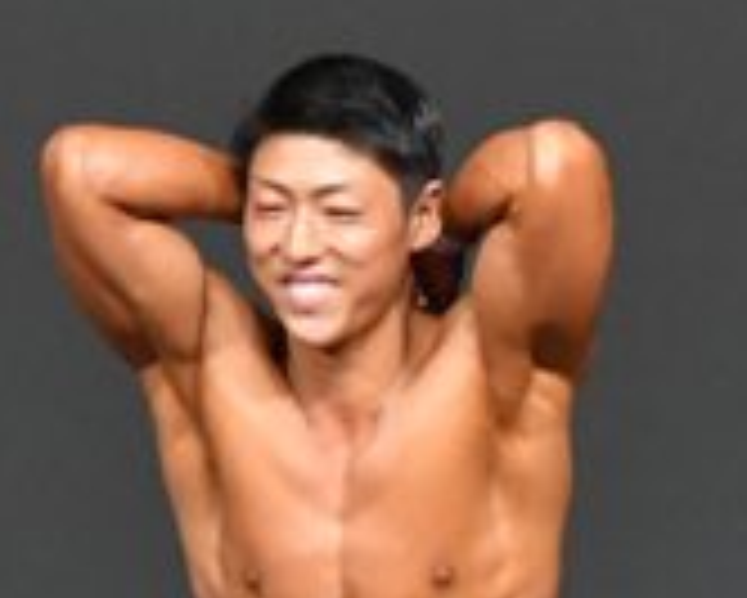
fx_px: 30461
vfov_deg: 1.1
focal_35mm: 1377
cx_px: 1438
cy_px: 1043
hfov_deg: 1.4
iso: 5000
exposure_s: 1/400
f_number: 5.6
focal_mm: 210
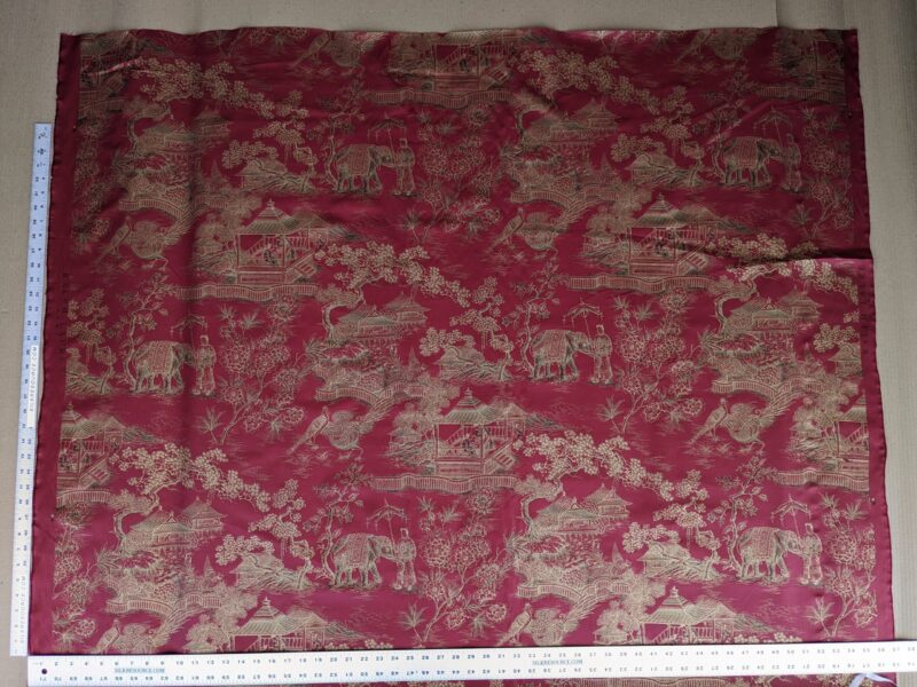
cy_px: 344
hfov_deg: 65.3
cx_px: 458
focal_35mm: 27
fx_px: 715
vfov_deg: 51.4
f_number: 1.73
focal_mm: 4.38
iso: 43
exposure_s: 1/120
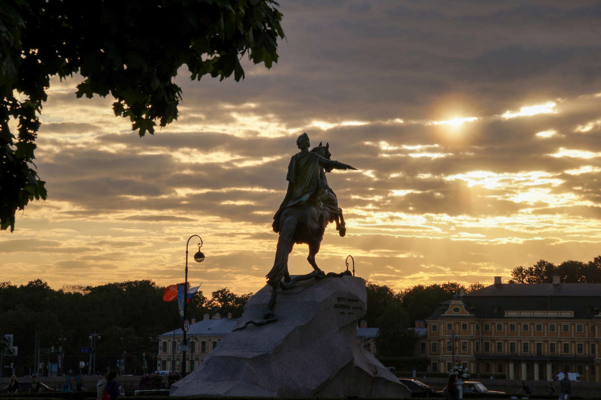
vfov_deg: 8.3
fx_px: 2752
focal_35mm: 165
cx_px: 300
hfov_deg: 12.5
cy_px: 200
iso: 100
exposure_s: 1/160
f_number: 14
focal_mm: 110
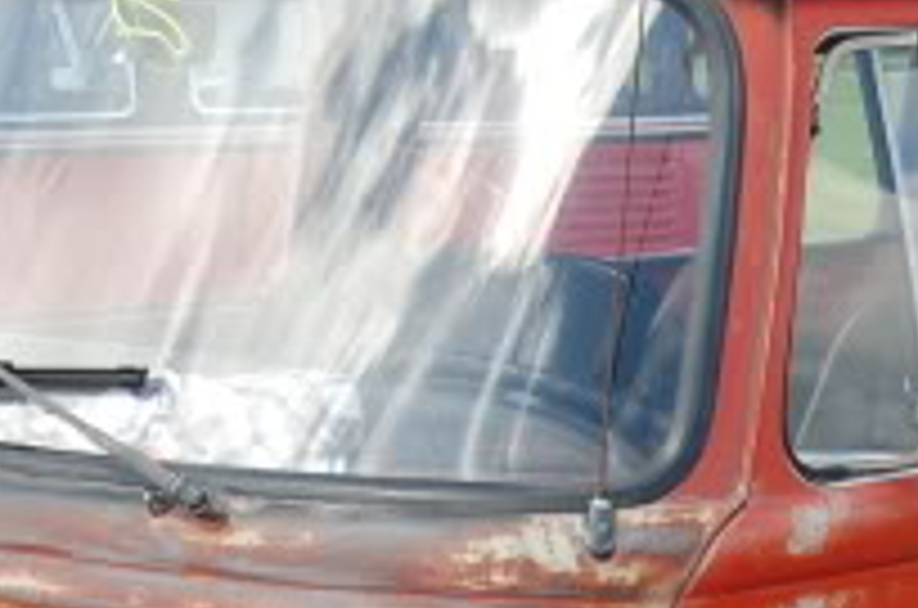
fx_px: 3892
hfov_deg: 13.3
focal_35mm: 153
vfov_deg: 8.8
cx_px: 826
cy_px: 741
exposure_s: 1/200
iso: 200
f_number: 7.1
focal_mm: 26
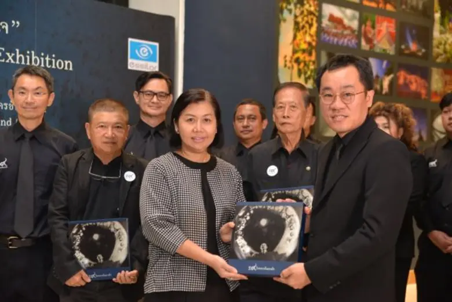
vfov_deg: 22.7
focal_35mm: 60
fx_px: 754
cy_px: 151
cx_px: 226
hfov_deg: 33.4
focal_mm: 60
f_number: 4.5
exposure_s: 1/160
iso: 1250
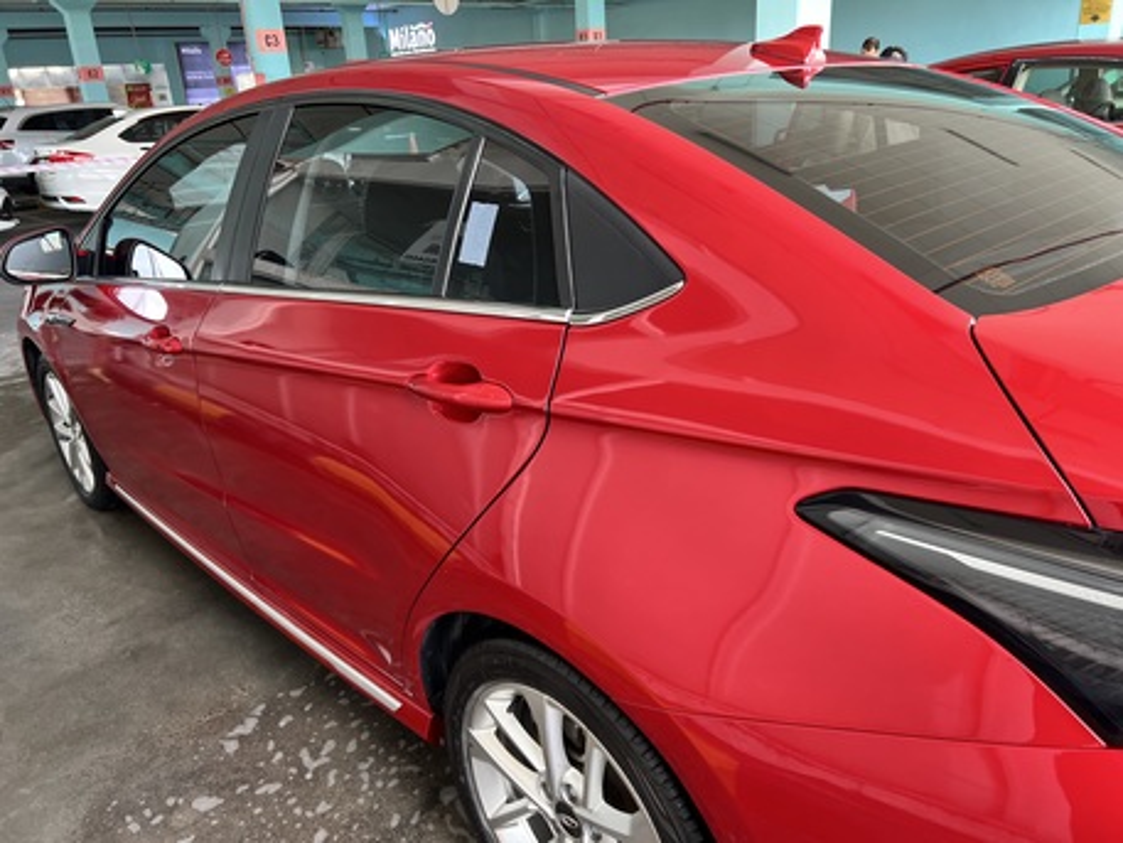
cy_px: 422
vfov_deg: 53.1
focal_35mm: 26
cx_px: 562
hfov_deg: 67.3
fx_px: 844
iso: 125
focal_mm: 5.7
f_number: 1.5
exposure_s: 1/115
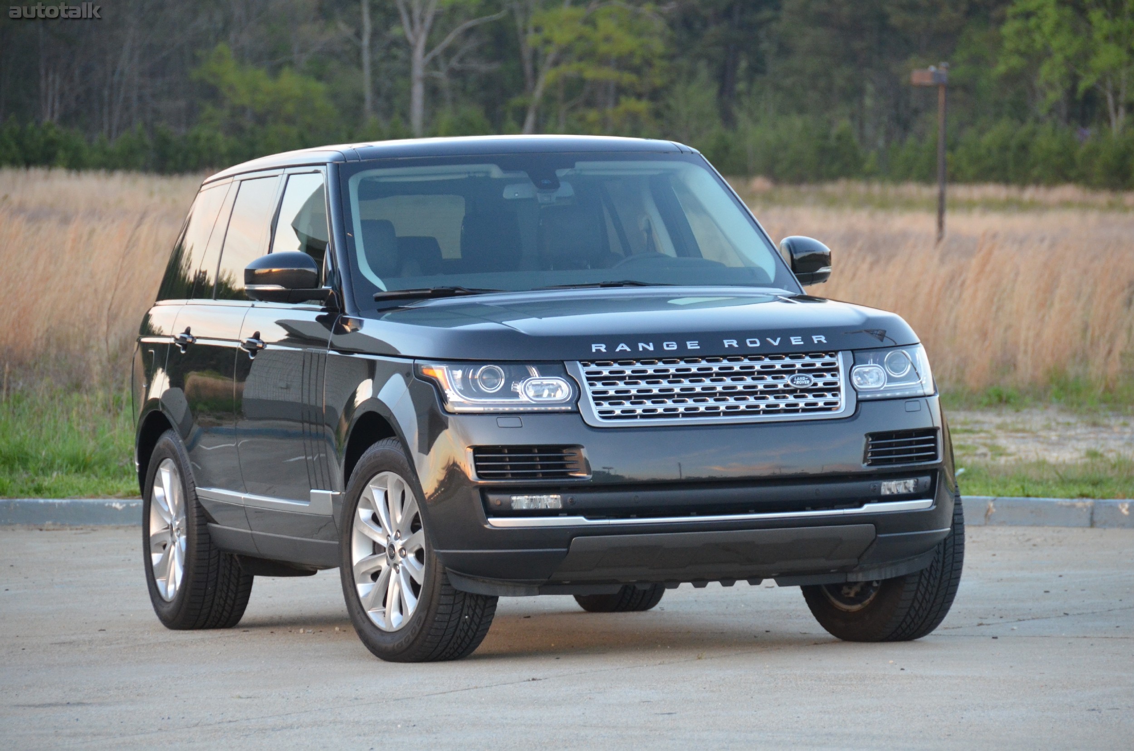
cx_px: 567
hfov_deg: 9.2
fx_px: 7073
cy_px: 376
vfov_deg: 6.1
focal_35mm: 225
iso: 1600
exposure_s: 1/100
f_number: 5.6
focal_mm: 150
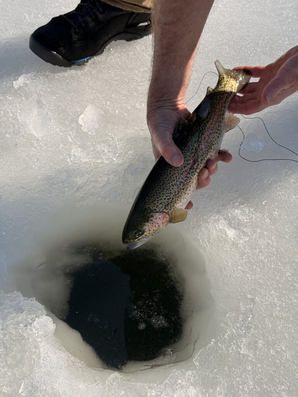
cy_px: 198
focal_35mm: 48
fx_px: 551
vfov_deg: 39.7
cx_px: 149
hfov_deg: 30.3
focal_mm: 6.76
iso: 80
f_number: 1.78
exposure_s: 1/5208
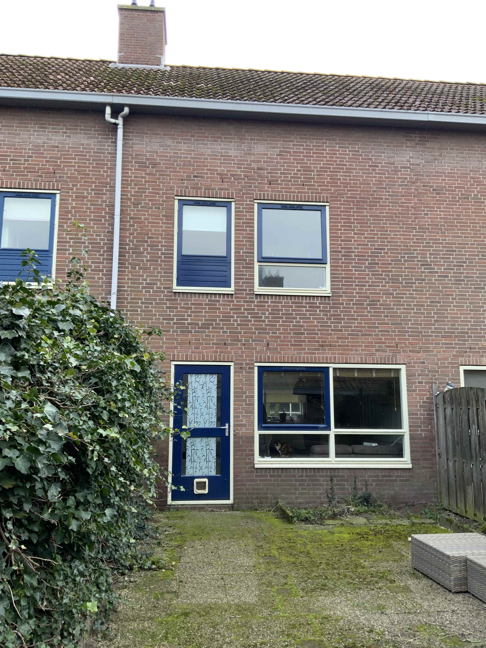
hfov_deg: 48.2
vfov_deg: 61.7
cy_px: 324
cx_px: 243
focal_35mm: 29
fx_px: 543
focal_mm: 3
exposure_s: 1/122
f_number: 1.8
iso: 20
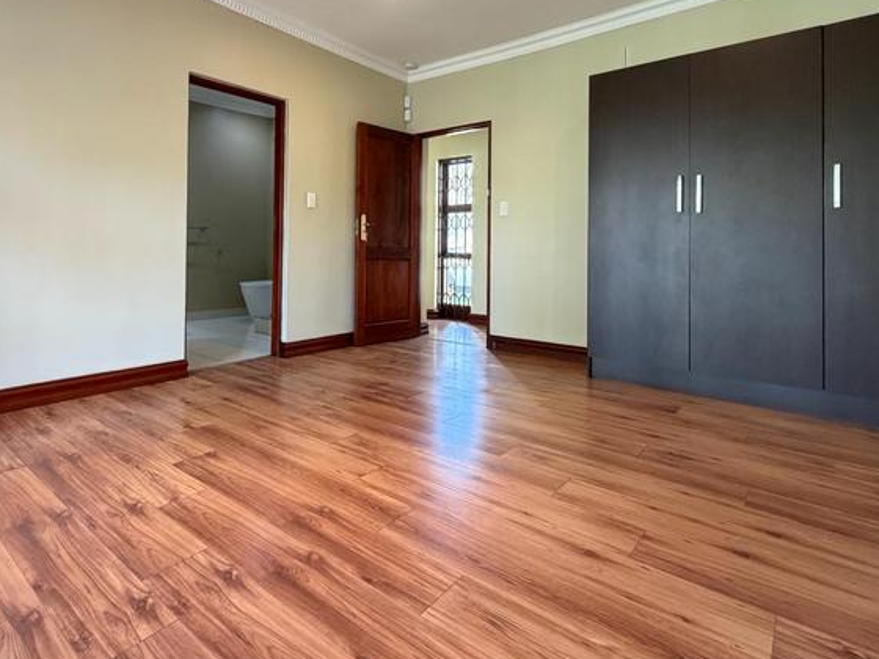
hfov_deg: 81.1
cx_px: 370
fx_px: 508
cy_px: 248
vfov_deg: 65.0
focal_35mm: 20
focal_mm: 2.22
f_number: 2.2
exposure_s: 1/50
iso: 400
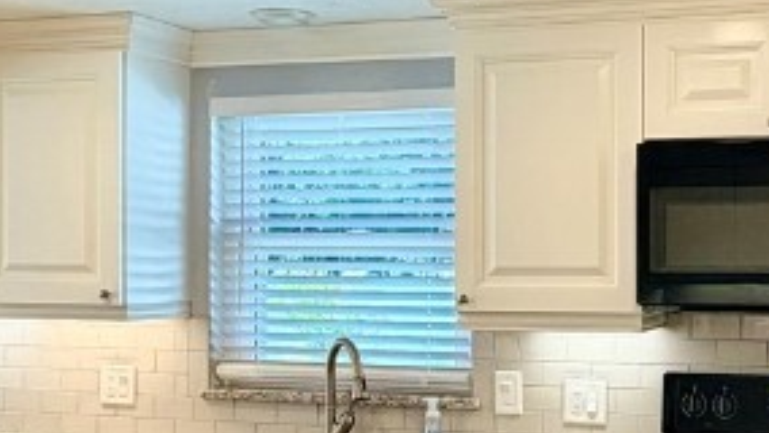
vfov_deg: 21.8
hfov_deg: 36.3
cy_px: 268
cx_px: 636
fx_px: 1122
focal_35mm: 55
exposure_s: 1/120
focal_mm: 2.22
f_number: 2.2
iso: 100
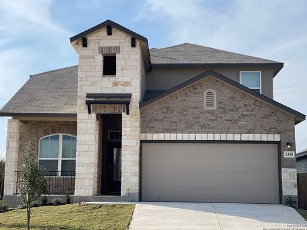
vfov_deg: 22.6
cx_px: 154
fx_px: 576
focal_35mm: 65
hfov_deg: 29.8
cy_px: 114
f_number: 2.2
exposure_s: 1/1074
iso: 20
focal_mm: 7.5
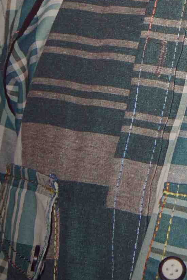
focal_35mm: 366
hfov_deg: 3.7
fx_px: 2844
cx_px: 320
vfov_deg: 5.6
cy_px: -162
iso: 160
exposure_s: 1/80
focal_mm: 52
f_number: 8
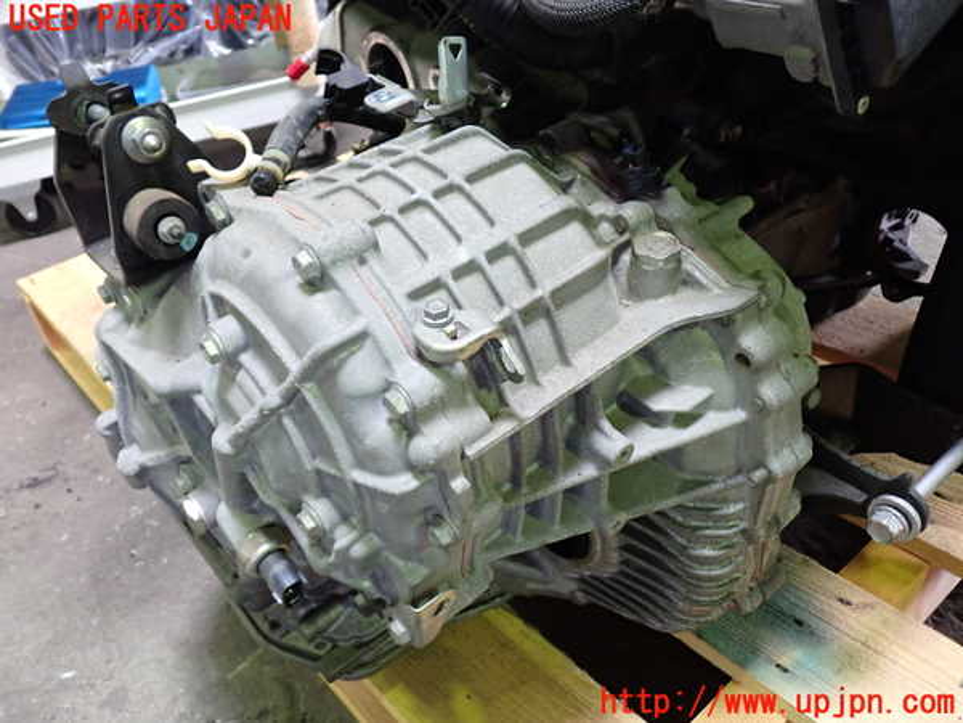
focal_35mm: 30
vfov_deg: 46.8
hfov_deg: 60.0
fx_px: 835
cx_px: 482
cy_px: 362
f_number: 2.3
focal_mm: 5.4
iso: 250
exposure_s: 1/30
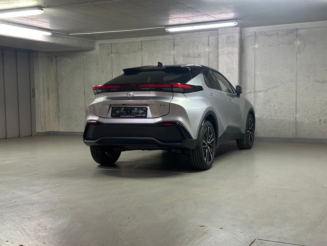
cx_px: 164
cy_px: 123
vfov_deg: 30.3
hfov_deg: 39.7
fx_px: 453
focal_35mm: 48
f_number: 1.78
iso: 250
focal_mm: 6.86
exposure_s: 1/50
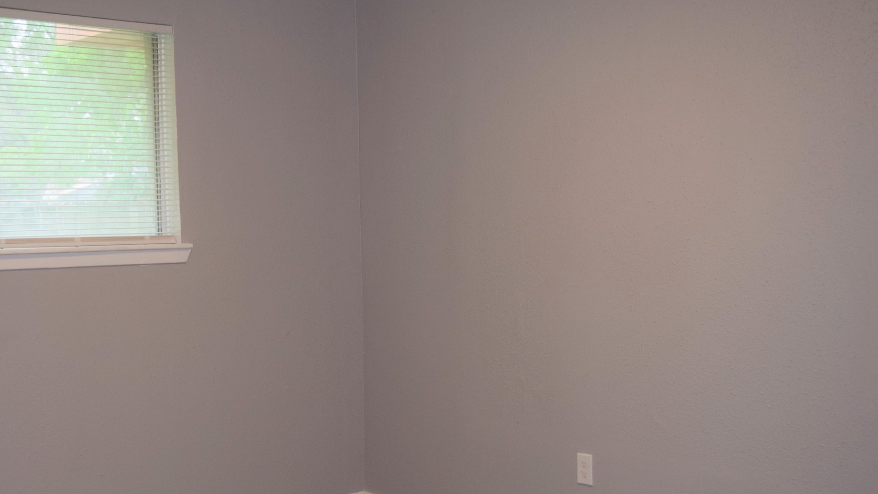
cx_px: 366
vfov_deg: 24.3
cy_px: 325
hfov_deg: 42.0
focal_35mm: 49
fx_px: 1141
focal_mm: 24
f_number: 4.5
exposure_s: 1/80
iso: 800
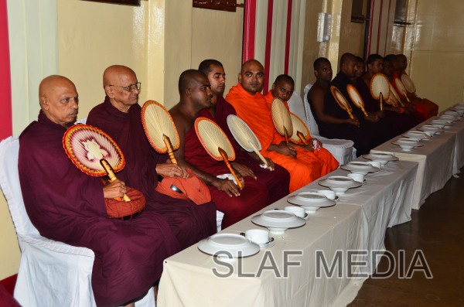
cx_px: 232
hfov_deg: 39.0
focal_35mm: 51
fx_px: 656
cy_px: 154
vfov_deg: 26.3
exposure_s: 1/125
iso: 500
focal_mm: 34
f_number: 5.6
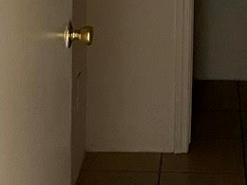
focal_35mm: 133
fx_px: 948
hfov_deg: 14.7
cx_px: 201
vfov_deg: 10.9
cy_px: -60
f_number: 1.8
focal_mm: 4.25
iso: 400
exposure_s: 1/60
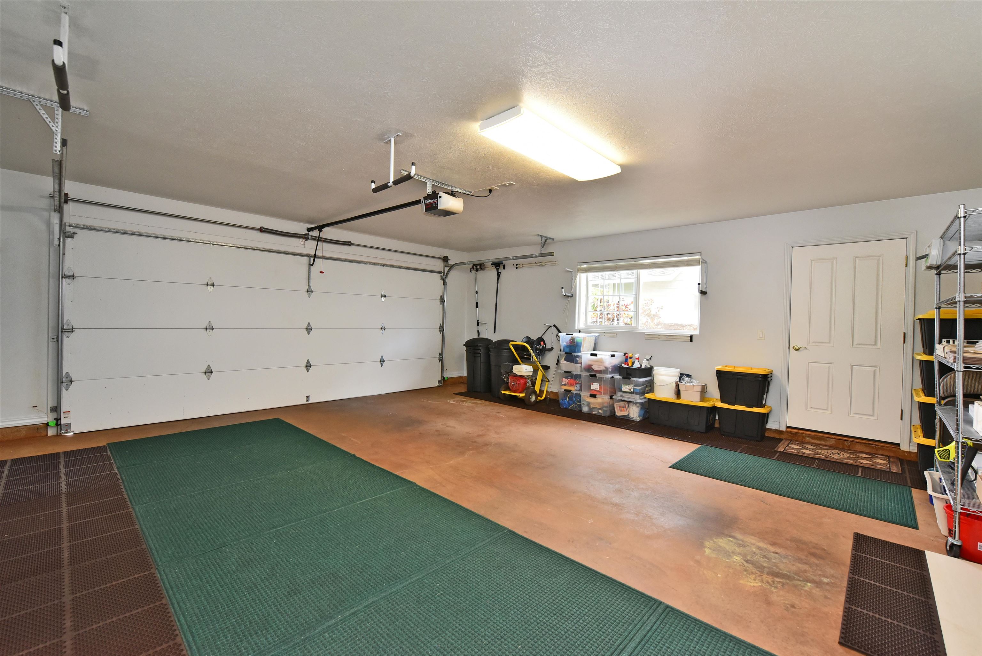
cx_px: 491
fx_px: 409
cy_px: 328
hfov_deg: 100.4
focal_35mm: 15
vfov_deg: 77.4
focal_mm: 15
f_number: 16
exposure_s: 1/13
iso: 6400
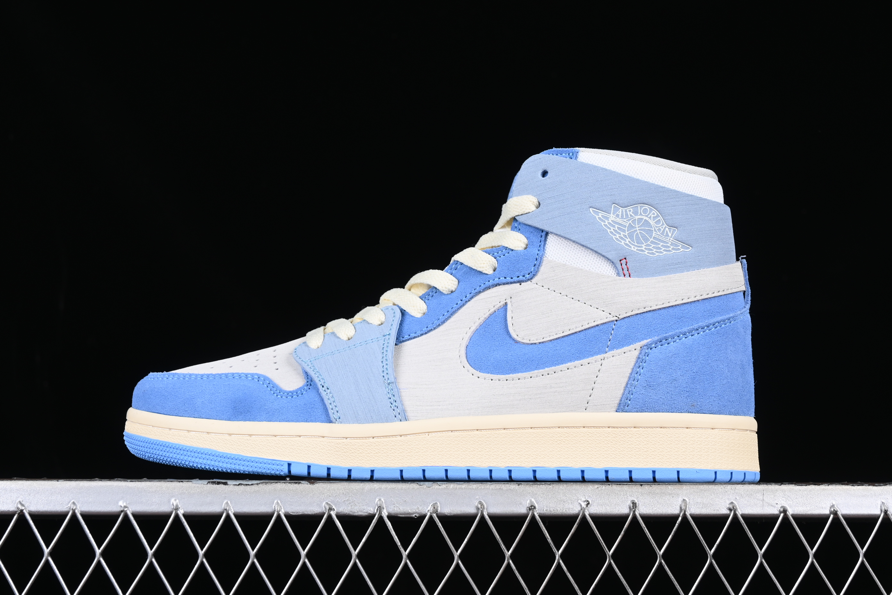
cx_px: 446
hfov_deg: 27.0
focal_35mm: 75
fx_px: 1858
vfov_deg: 18.2
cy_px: 298
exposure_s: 1/80
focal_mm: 50
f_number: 8
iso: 160
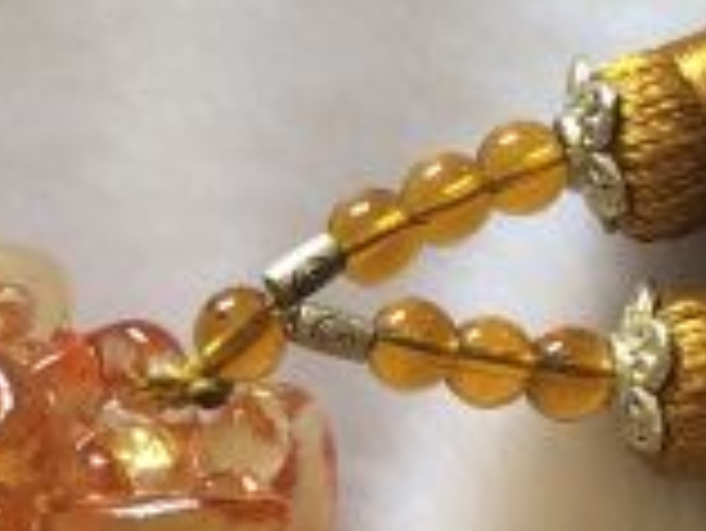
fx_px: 2735
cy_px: 803
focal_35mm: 134
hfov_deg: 14.7
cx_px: 283
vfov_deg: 10.7
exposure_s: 1/120
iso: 32
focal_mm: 4.12
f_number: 2.2
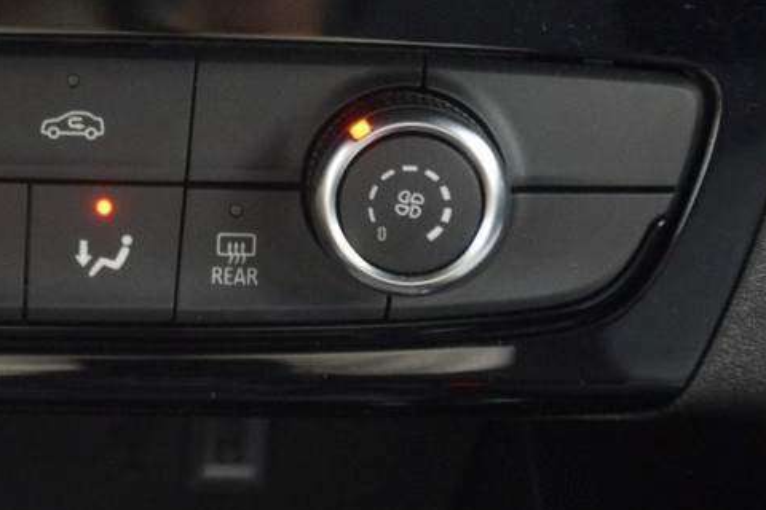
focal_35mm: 208
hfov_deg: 9.8
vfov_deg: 6.6
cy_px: 108
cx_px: -35
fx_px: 4427
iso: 2800
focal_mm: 65
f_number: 5.3
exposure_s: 1/60
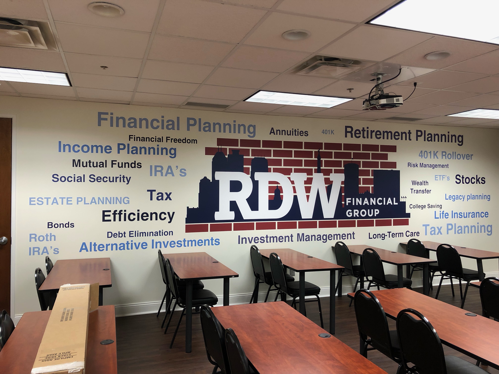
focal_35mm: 28
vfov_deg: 49.7
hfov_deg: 63.4
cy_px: 187
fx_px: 404
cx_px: 250
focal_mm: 4
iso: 40
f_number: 1.8
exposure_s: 1/20
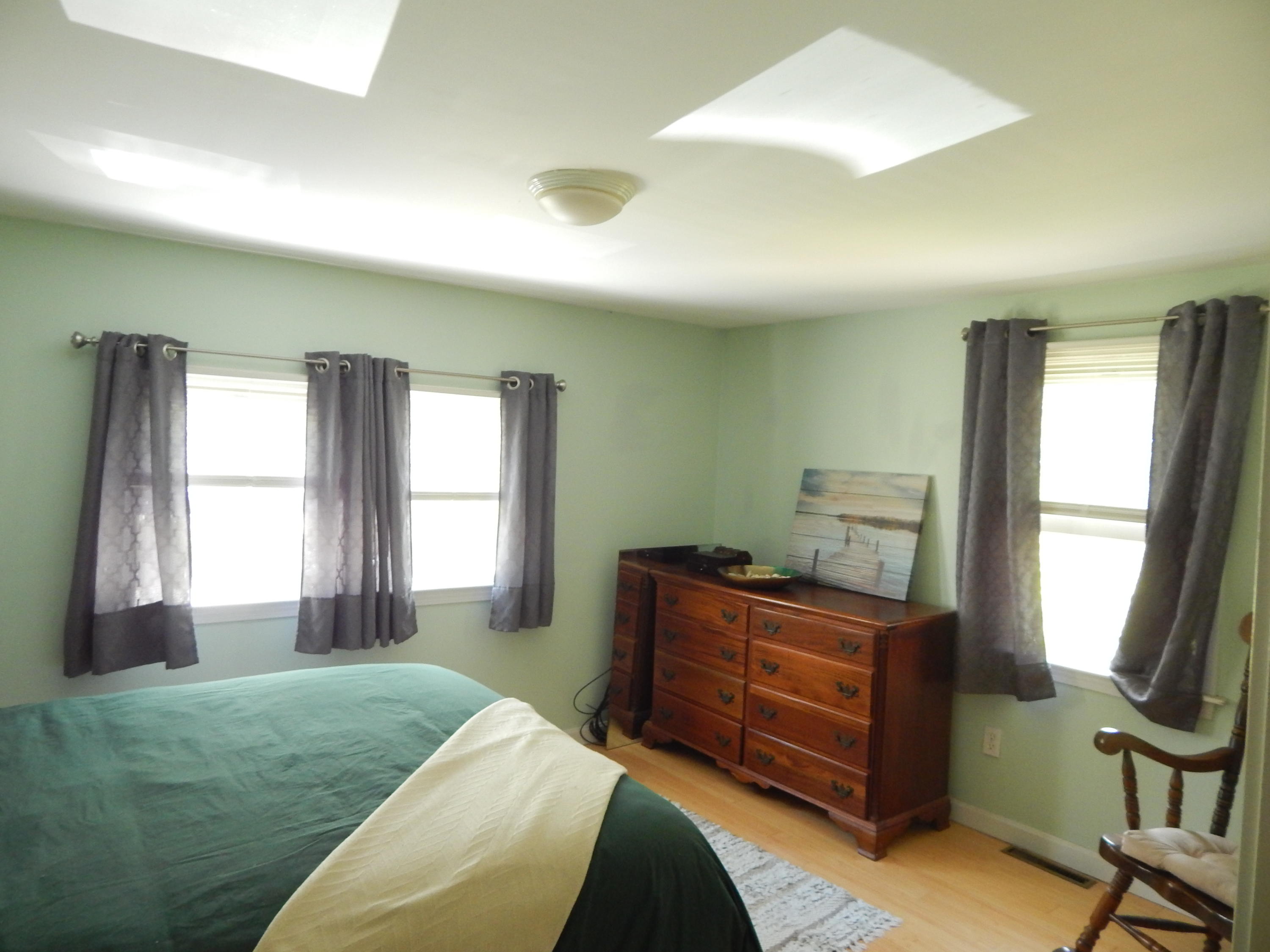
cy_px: 476
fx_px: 807
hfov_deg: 76.4
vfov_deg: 61.1
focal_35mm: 22
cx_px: 635
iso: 400
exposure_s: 1/20
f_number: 3
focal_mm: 4
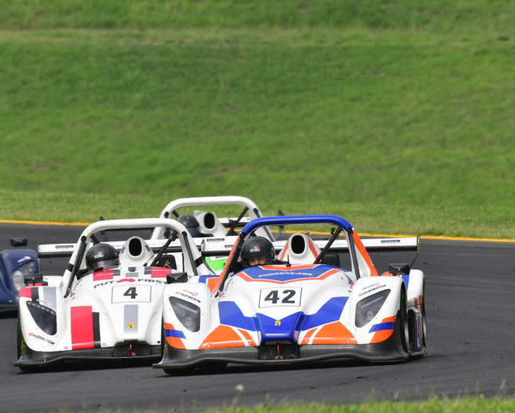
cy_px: 206
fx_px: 11896
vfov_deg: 2.0
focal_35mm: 780
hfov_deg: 2.5
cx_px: 252
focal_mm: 460
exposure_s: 1/640
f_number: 10
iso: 500
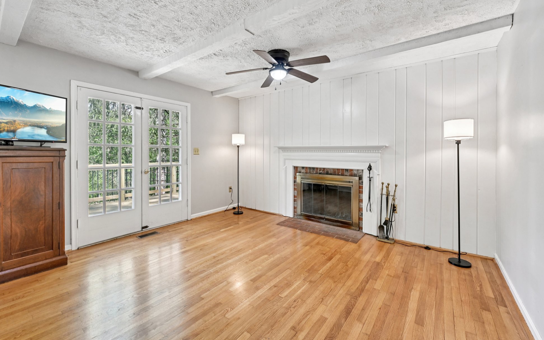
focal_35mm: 15
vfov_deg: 74.6
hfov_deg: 101.5
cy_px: 153
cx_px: 269
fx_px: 222
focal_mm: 14
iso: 140
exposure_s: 1/15
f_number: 8
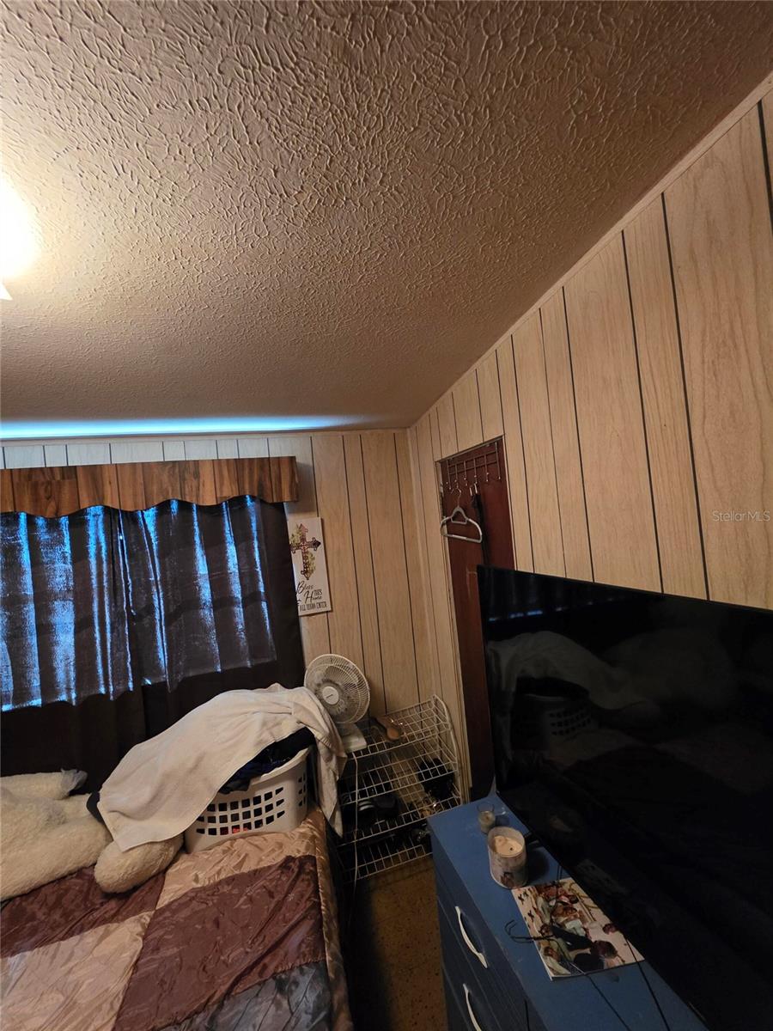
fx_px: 387
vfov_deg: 106.2
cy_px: 516
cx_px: 386
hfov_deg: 89.9
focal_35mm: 13
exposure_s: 1/60
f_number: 1.9
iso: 1000
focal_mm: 2.2
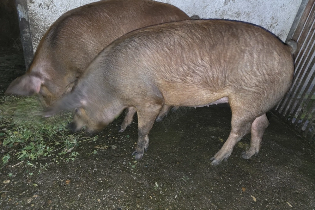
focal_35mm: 24
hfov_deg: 73.8
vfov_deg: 53.1
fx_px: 210
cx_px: 157
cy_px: 108
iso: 250
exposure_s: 1/12
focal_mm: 6.3
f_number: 1.7
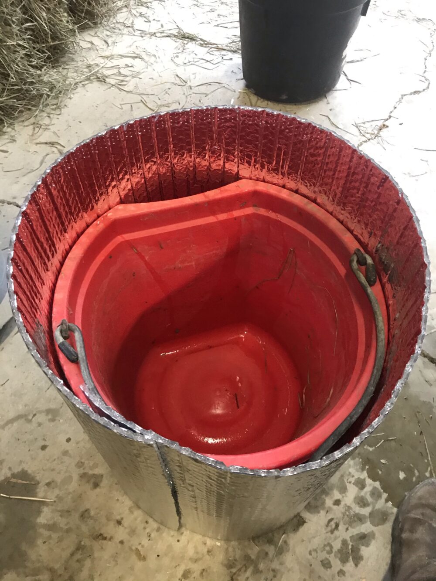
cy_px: 290
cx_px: 218
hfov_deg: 49.8
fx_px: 470
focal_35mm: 28
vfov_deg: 63.4
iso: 100
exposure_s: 1/12
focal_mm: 3.99
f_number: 1.8
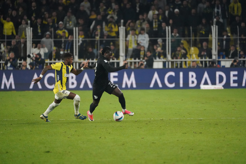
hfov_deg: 5.2
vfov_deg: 3.4
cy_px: 82
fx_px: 2733
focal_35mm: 400
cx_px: 123
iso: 12800
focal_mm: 400
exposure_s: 1/2000
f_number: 5.6
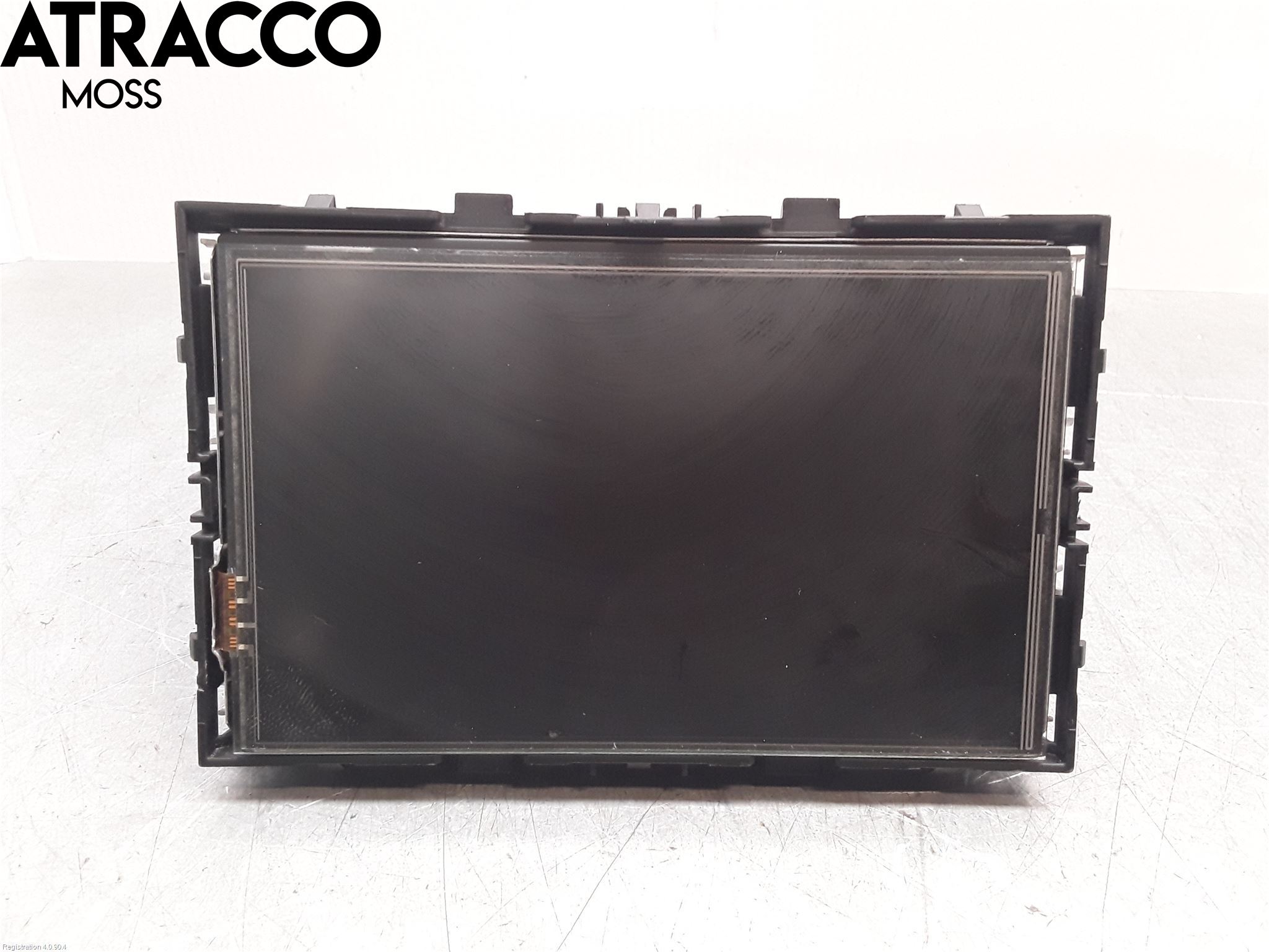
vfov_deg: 49.7
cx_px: 634
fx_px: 1026
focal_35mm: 28
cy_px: 476
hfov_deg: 63.4
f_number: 1.9
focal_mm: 2.91
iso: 125
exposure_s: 1/50
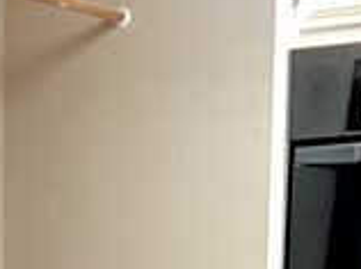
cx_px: -304
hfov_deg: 9.9
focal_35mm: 188
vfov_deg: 7.1
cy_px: 784
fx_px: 1958
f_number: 1.8
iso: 40
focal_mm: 3
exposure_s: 1/60
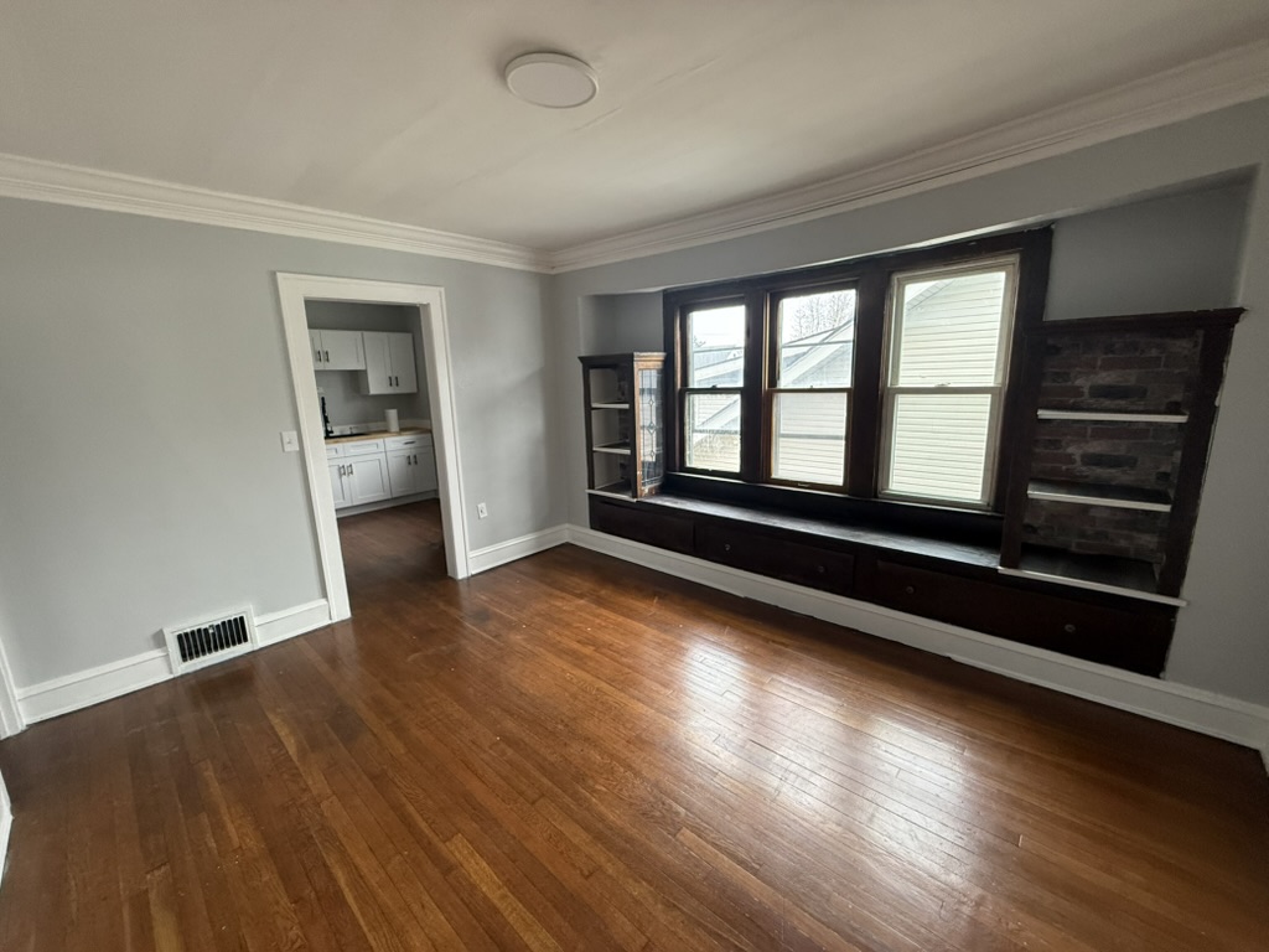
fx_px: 513
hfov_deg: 102.1
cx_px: 634
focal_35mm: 14
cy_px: 476
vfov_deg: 85.7
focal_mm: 2.22
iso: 320
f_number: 2.2
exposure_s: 1/97
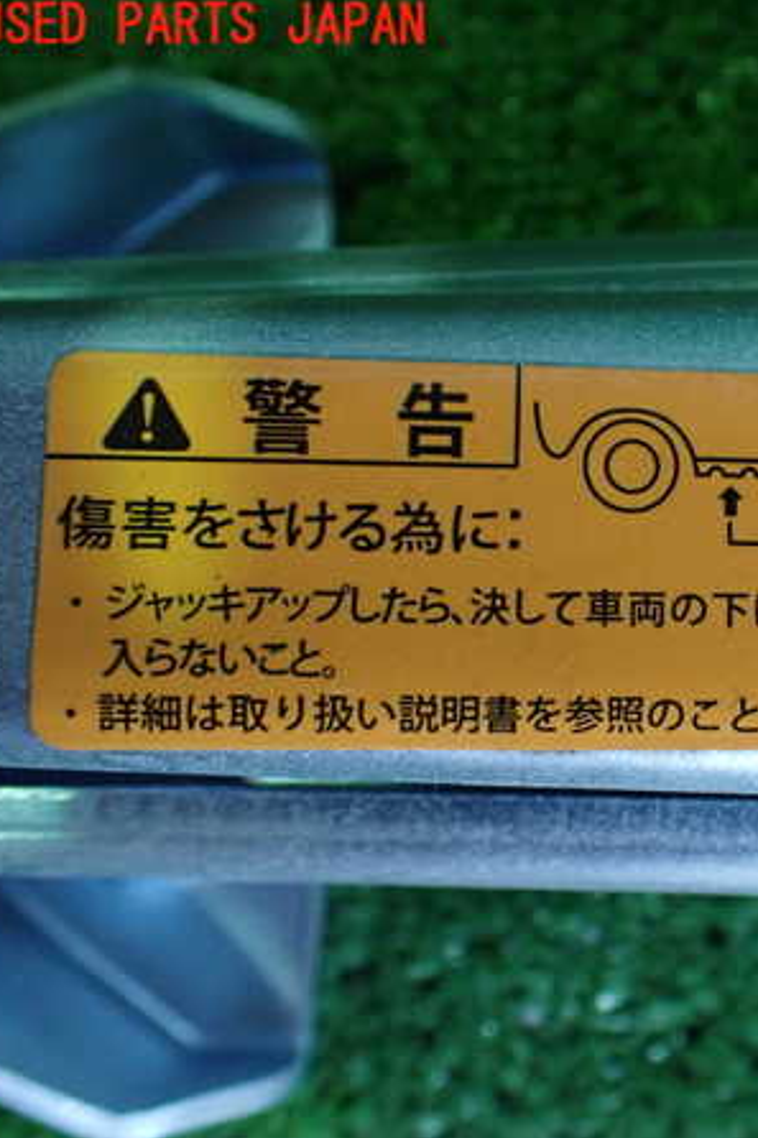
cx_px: 727
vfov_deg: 46.4
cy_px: 569
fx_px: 1327
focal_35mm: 42
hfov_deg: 30.0
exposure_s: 1/60
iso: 800
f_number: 2.3
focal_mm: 5.4
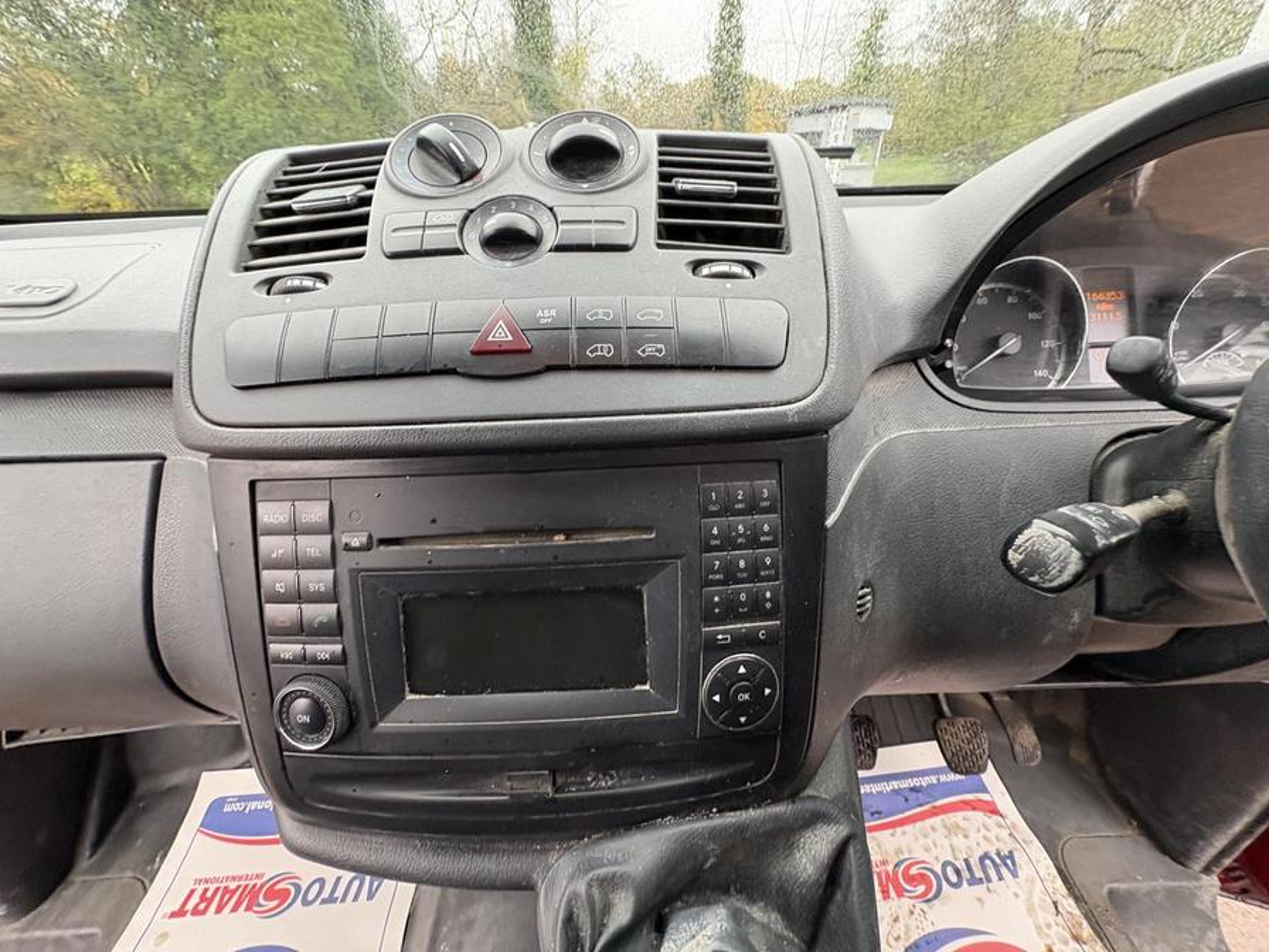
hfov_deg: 102.1
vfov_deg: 85.7
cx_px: 634
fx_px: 513
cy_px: 476
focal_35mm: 14
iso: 320
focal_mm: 2.22
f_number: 2.2
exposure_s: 1/60
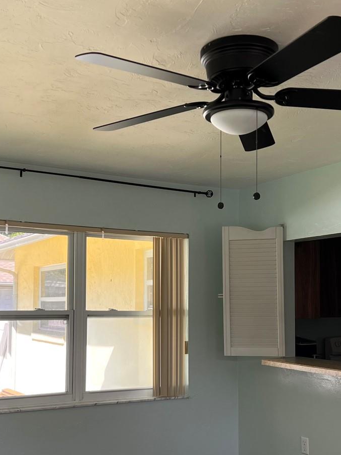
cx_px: 145
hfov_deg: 31.5
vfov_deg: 41.0
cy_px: 275
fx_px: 604
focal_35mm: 46
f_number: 1.5
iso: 50
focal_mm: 5.7
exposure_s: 1/380
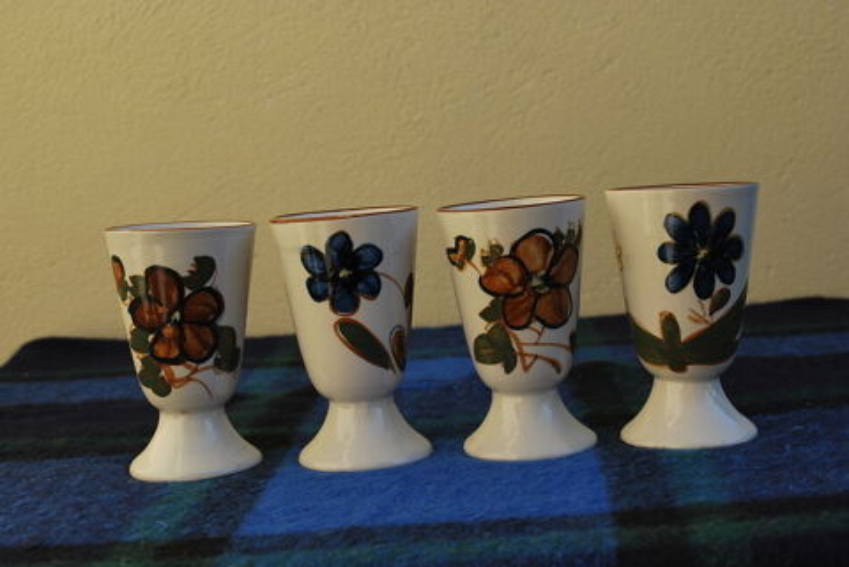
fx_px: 1275
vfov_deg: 25.1
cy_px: 284
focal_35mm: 54
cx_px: 424
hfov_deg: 36.8
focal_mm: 36
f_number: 7.1
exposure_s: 1/200
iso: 100
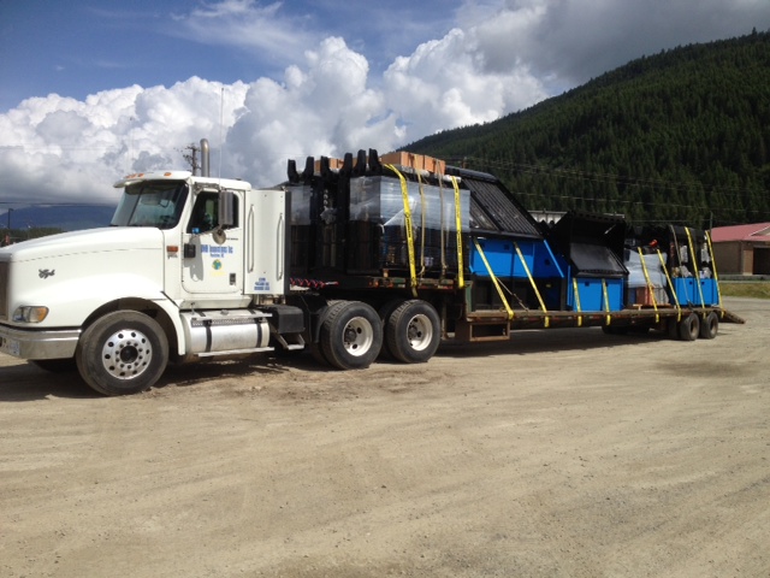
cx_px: 385
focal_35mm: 35
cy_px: 289
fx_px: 779
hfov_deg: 52.6
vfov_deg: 40.7
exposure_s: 1/3460
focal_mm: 4.28
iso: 50
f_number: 2.4
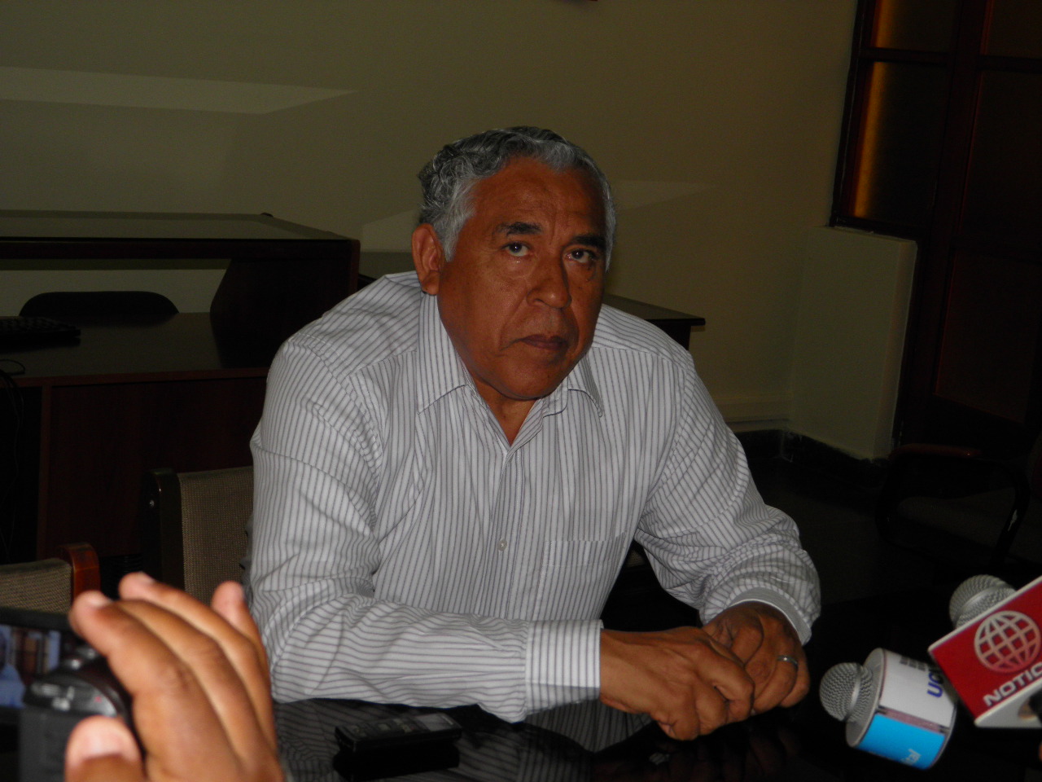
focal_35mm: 55
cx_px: 521
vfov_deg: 26.6
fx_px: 1656
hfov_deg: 34.9
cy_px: 391
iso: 100
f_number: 3.6
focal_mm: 10
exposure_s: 1/80
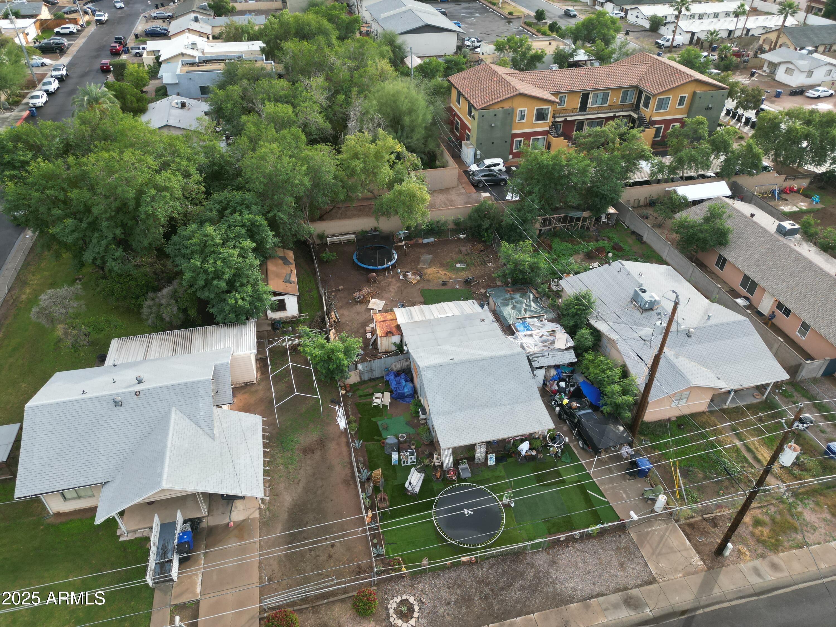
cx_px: 418
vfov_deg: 56.8
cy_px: 314
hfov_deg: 71.6
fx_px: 580
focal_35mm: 24
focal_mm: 6.72
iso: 130
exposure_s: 1/400
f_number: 1.7
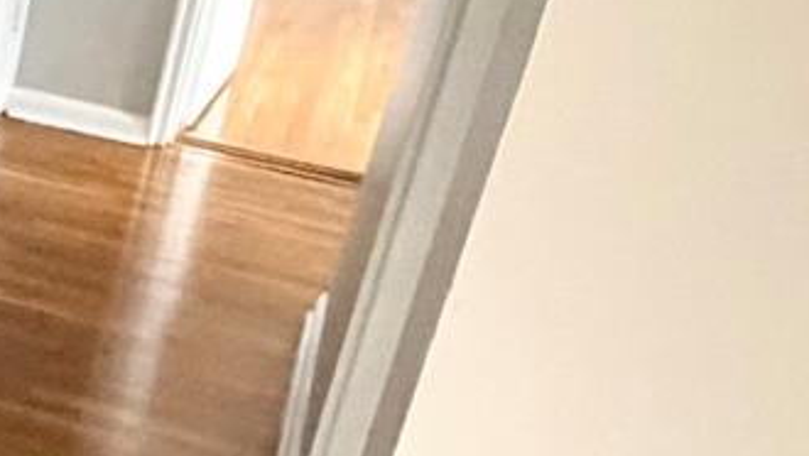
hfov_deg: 23.6
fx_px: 1524
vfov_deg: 17.0
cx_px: -407
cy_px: 221
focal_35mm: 71
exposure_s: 1/54
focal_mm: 2.22
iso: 1250
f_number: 2.2
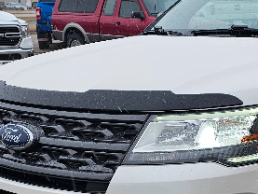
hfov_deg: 22.3
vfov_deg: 17.2
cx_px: 249
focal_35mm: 85
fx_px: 634
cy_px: 157
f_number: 1.7
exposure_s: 1/137
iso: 10
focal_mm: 6.3
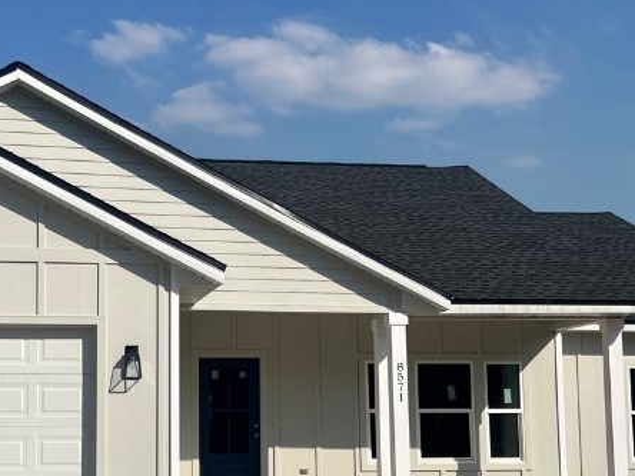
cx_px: 226
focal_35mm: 60
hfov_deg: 32.0
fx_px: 1101
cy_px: 339
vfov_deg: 24.2
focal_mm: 5.7
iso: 50
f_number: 1.5
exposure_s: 1/8696
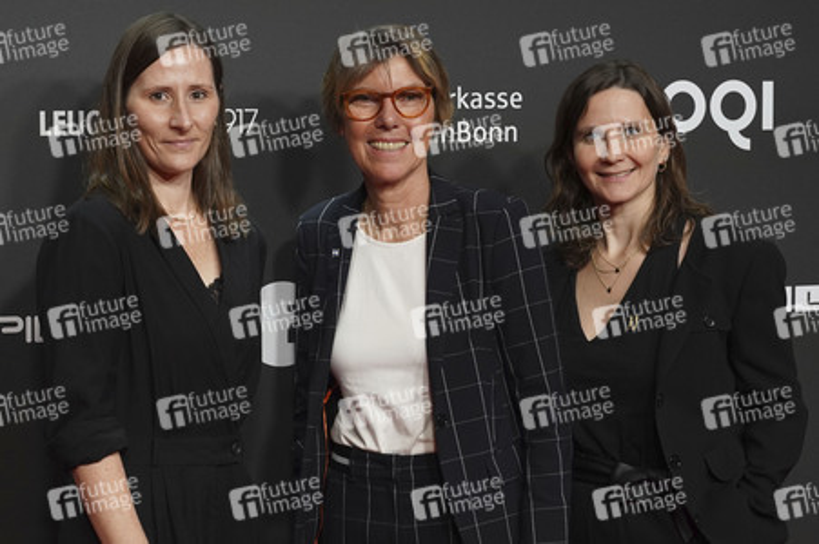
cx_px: 410
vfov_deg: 19.2
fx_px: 1614
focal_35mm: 71
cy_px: 272
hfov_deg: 28.5
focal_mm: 71
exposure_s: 1/250
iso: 2000
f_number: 5.6
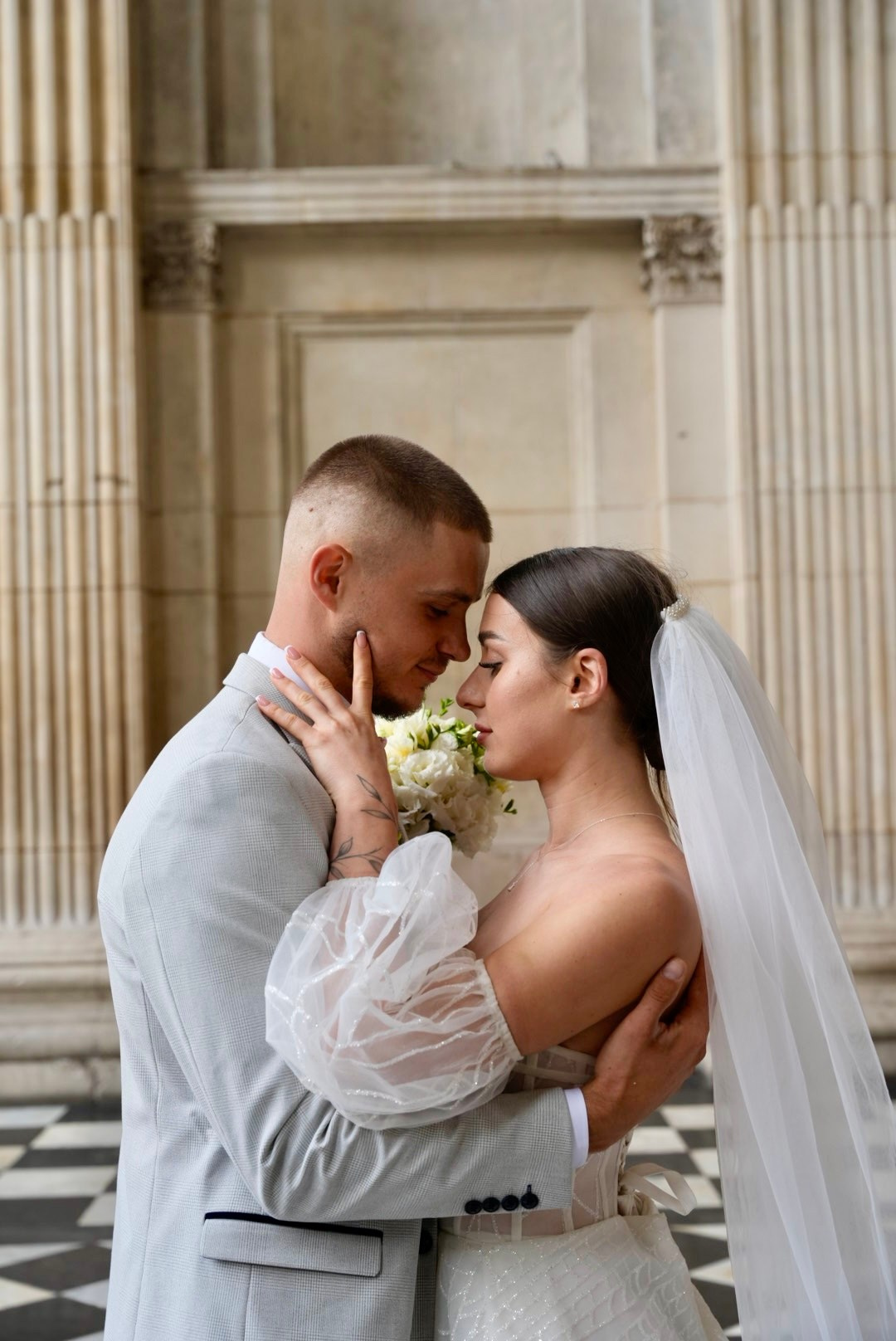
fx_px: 1964
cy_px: 670
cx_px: 448
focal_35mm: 53
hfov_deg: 25.7
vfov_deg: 37.7
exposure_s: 1/160
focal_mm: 52.7
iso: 320
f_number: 5
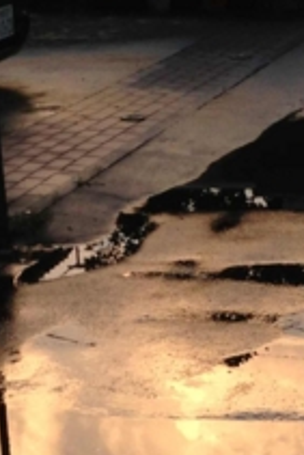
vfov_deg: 15.5
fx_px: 1644
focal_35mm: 130
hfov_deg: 10.6
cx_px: 181
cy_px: 455
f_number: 2.4
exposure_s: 1/120
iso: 64
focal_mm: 4.13
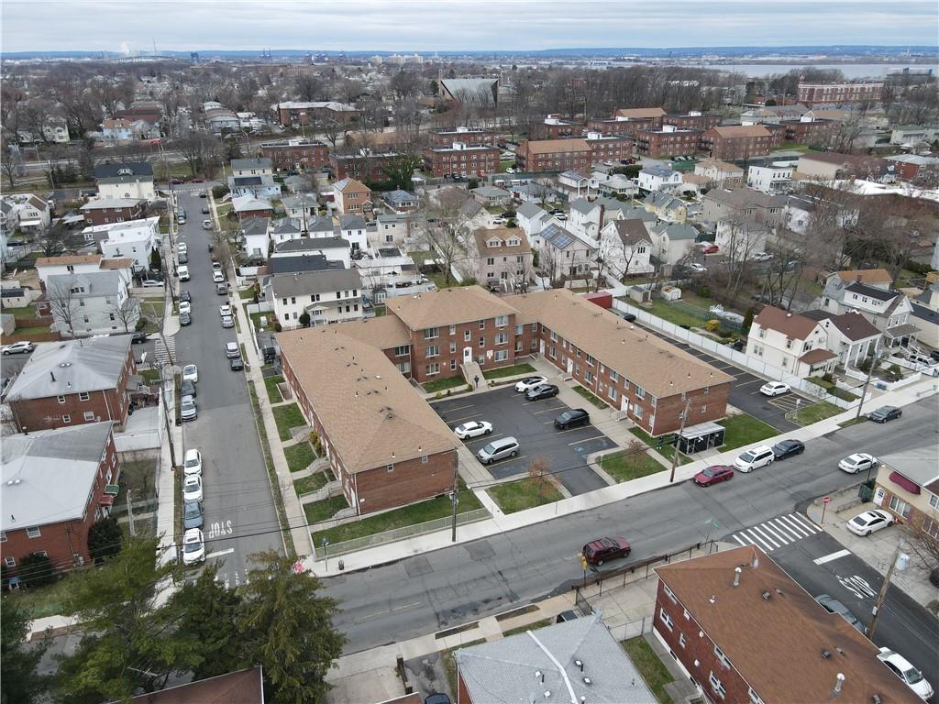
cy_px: 352
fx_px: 651
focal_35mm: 24
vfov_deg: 56.8
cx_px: 470
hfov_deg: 71.6
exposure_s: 1/400
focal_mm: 4.5
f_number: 2.8
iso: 100
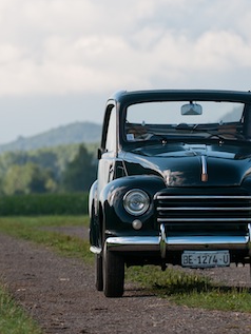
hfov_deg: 5.9
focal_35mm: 253
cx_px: 167
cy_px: 168
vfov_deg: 7.8
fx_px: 2444
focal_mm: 116
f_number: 4
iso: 100
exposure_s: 1/800
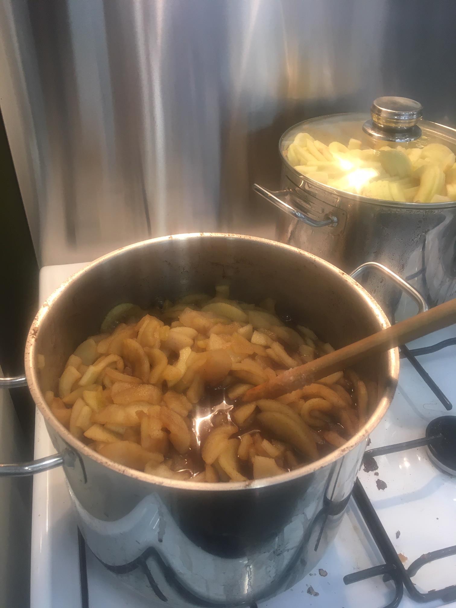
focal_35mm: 29
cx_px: 228
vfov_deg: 61.7
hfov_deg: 48.2
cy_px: 304
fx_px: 509
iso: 64
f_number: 2.2
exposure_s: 1/33
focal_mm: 4.15
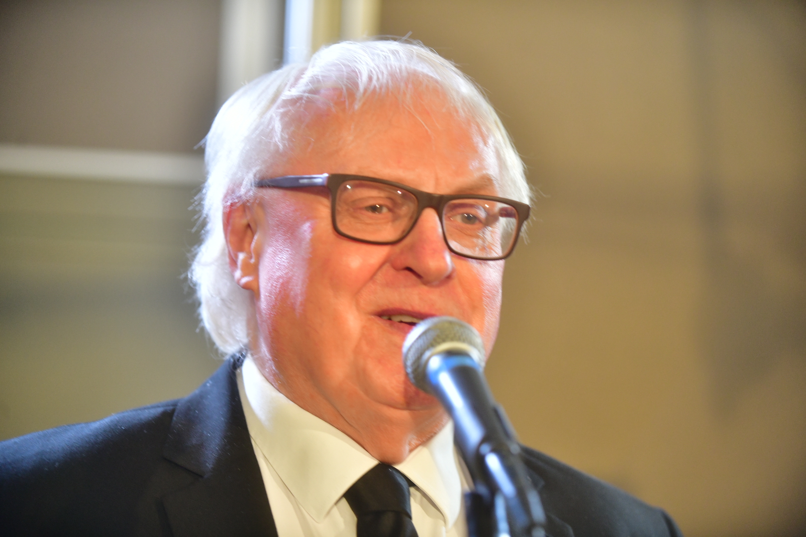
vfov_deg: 13.4
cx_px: 403
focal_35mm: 102
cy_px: 268
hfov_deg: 20.0
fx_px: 2283
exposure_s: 1/100
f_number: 2.8
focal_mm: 102
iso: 1250
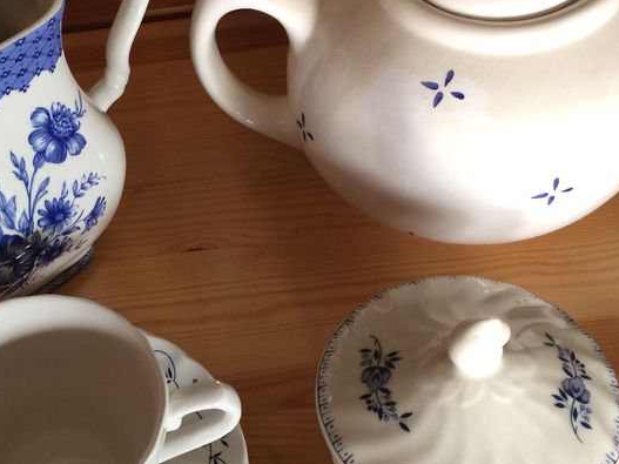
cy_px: 310
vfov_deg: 26.4
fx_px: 983
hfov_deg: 34.1
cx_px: 141
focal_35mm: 55
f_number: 2.2
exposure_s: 1/33
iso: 125
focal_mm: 4.15
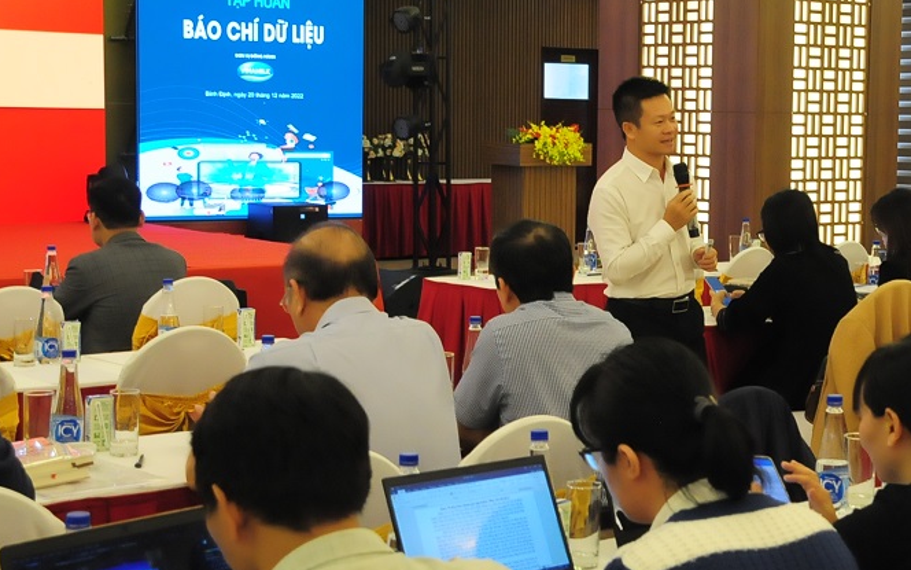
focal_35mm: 69
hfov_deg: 29.6
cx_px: 613
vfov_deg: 18.8
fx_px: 1713
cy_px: 223
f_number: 5.6
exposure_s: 1/60
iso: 2000
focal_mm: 30
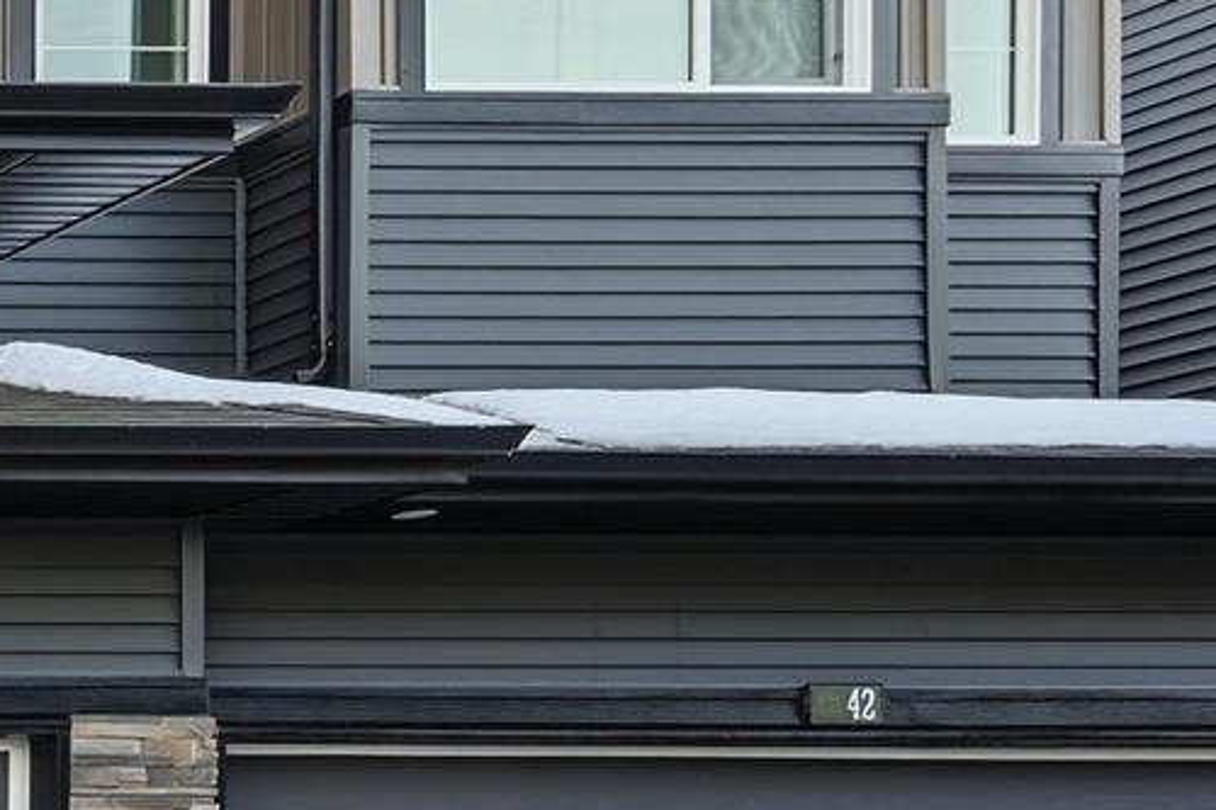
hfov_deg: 17.4
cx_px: -1381
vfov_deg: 18.4
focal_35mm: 70
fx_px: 2364
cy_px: 989
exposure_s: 1/160
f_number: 8
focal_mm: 14
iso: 250
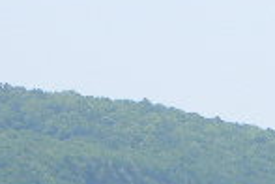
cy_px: 486
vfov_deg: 2.3
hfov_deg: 3.4
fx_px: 4606
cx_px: 715
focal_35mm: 603
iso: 80
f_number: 4.5
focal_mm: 15.1
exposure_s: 1/579
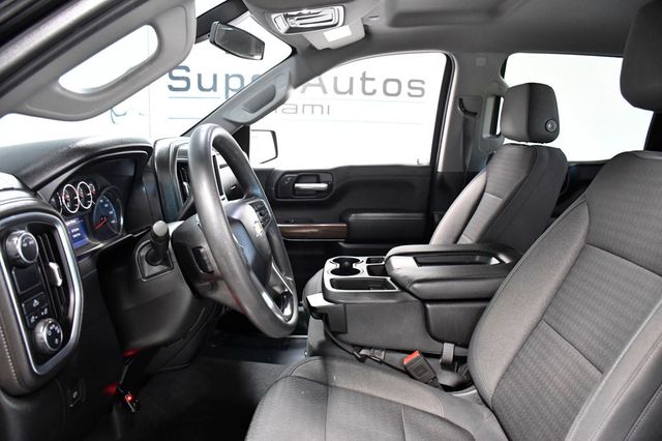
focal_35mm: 27
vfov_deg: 47.9
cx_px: 331
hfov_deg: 67.4
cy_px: 220
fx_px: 496
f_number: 4.5
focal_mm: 18
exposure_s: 1/80
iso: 2500
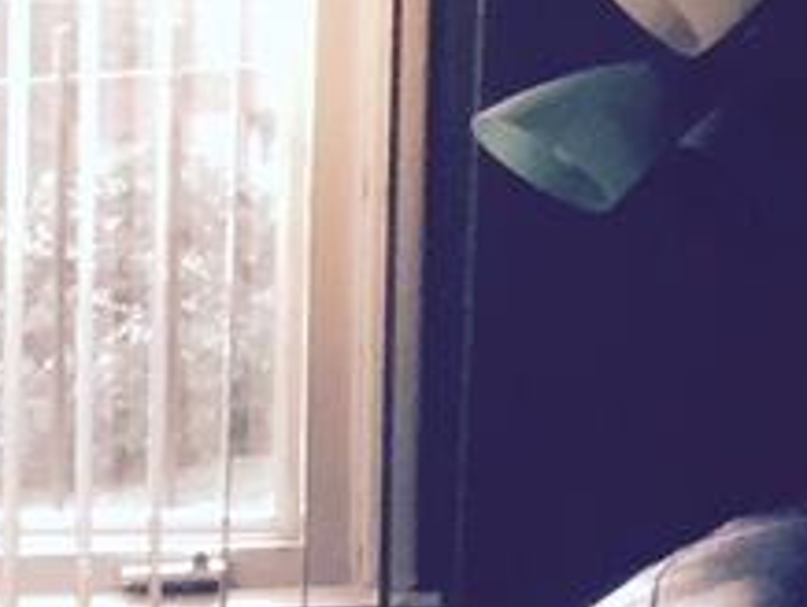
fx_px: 5064
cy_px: 1307
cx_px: -1359
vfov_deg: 6.6
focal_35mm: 217
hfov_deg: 8.1
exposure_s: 1/30
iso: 80
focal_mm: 4.15
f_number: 2.2
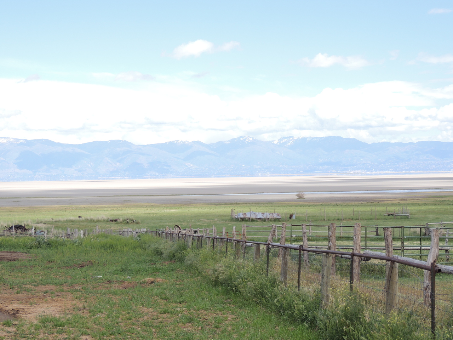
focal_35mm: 70
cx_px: 226
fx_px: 916
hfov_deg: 27.8
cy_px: 170
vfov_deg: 21.0
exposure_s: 1/500
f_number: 3.9
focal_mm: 12.4
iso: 100
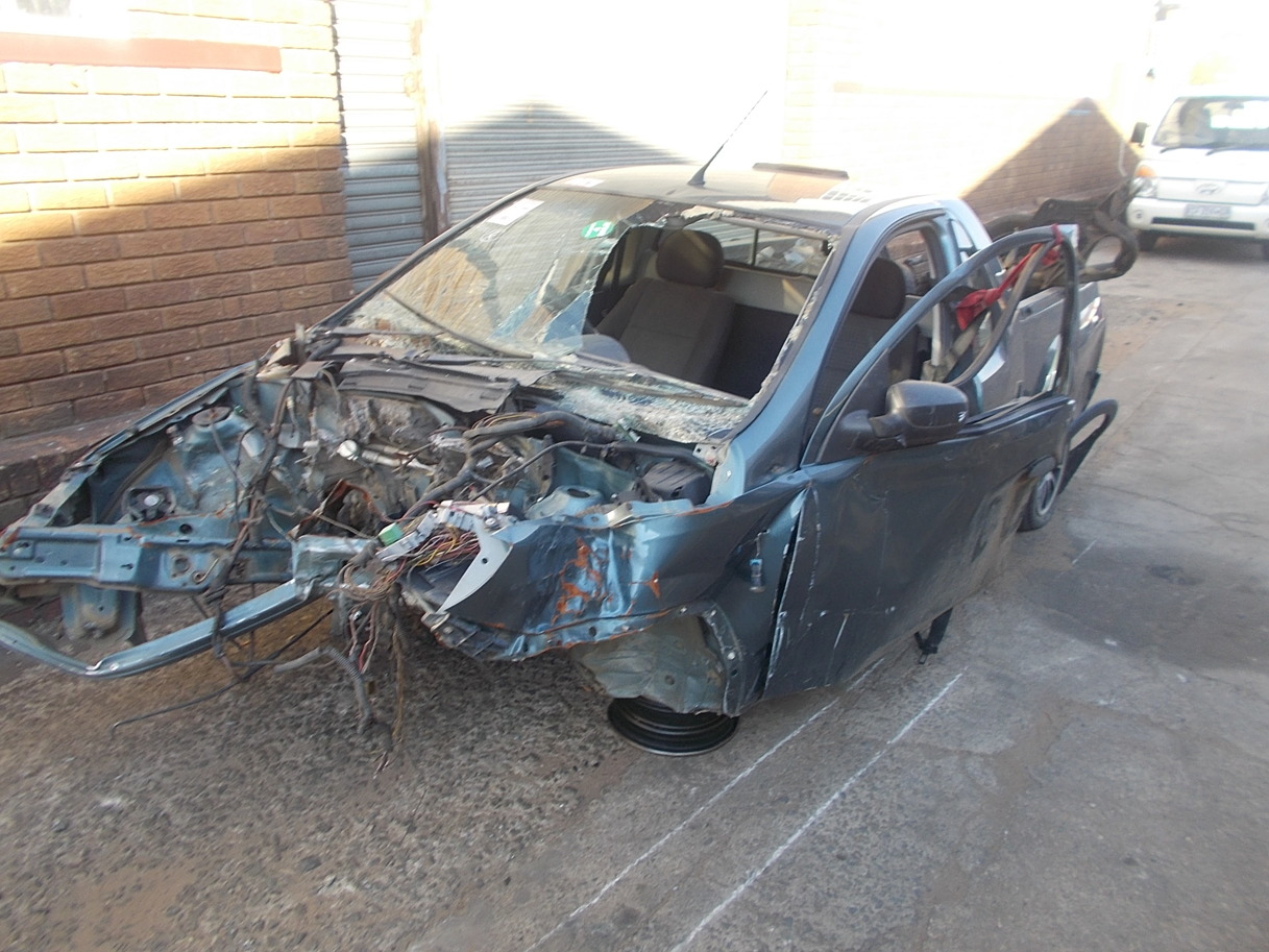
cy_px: 476
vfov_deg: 53.1
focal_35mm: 26
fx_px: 953
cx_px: 634
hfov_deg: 67.3
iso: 80
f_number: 3.2
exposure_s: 1/80
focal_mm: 4.6
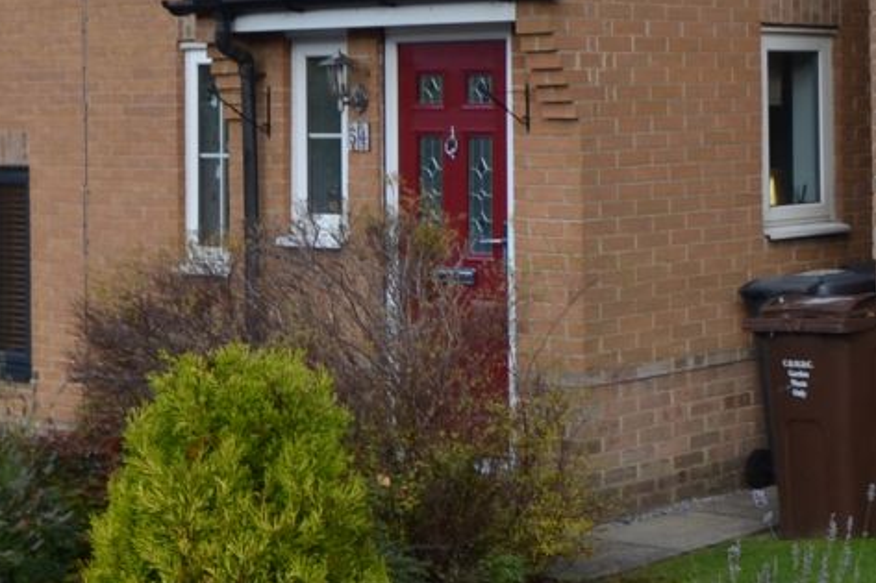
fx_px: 1897
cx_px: 1096
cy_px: 42
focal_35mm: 78
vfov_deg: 17.2
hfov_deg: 23.4
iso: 100
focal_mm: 12
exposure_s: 1/160
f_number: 6.3
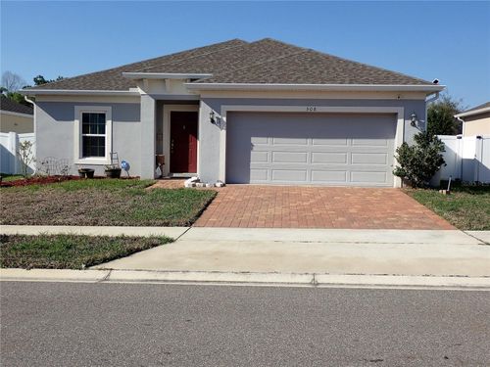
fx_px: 580
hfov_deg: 45.8
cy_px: 184
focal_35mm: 41
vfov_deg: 35.1
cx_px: 245
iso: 100
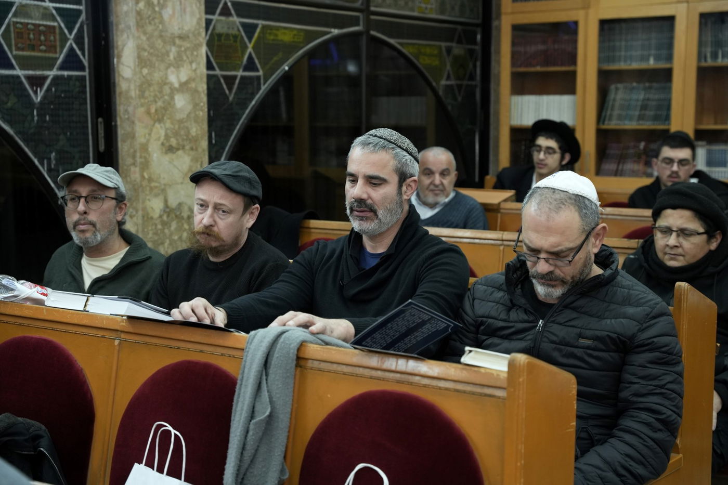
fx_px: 1154
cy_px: 242
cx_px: 364
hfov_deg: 35.0
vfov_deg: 23.7
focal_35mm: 57
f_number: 4
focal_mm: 57.1
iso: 1600
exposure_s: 1/200
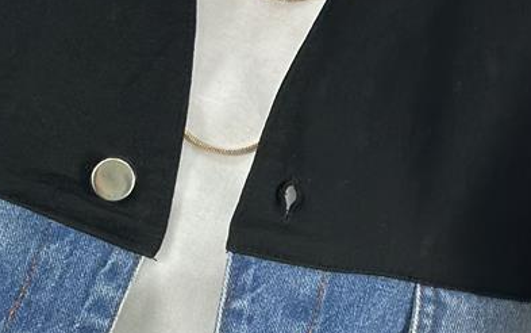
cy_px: 417
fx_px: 2997
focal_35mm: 207
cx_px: 42
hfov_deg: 10.1
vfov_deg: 6.3
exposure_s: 1/100
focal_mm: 6.86
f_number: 1.78
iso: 80
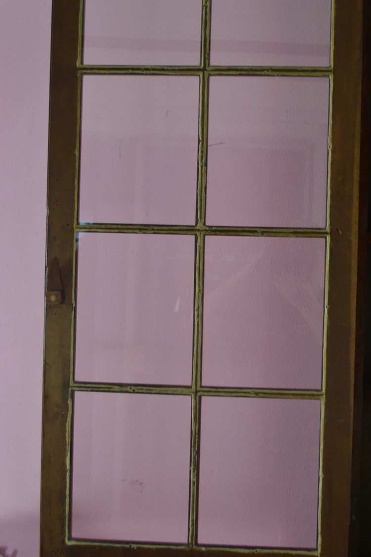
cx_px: 228
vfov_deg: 41.1
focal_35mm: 48
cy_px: 255
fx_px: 742
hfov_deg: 28.0
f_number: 4
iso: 2500
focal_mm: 24
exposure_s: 1/15
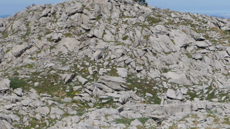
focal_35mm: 86
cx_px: 193
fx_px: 525
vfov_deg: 13.4
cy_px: 187
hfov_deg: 24.2
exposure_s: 1/1300
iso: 200
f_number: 6.3
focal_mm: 17
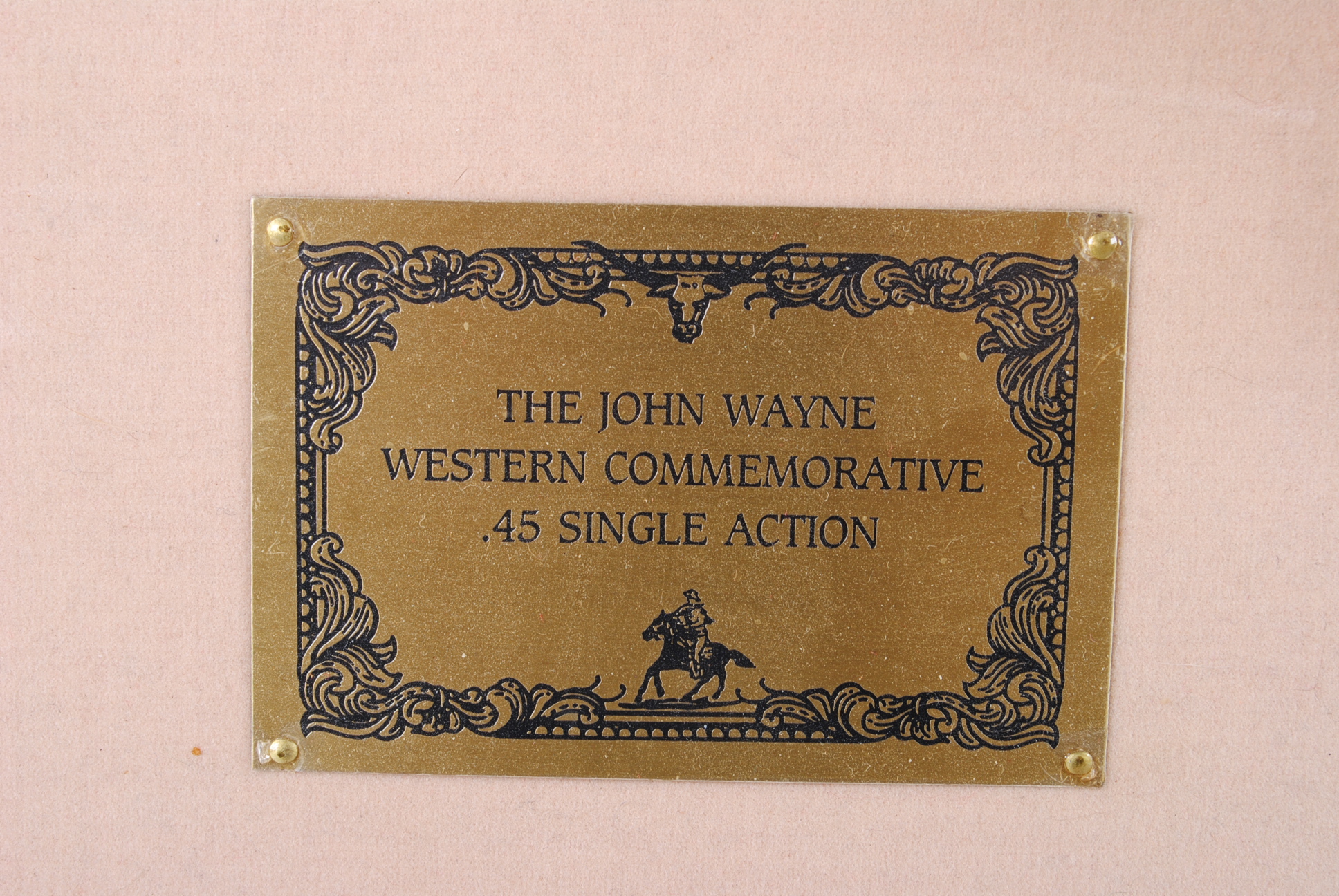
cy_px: 448
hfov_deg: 35.0
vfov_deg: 23.8
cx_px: 670
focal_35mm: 57
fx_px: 2123
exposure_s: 1/125
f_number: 11
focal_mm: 38
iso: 100
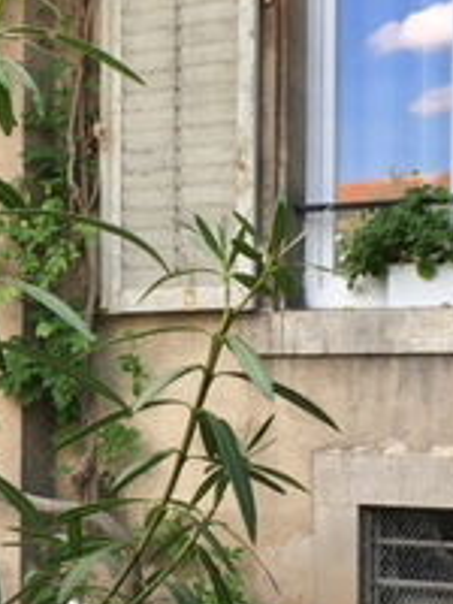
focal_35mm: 93
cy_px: 402
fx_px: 1623
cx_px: 85
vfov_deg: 21.0
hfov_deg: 15.8
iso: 25
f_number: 2.2
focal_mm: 4.15
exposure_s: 1/203
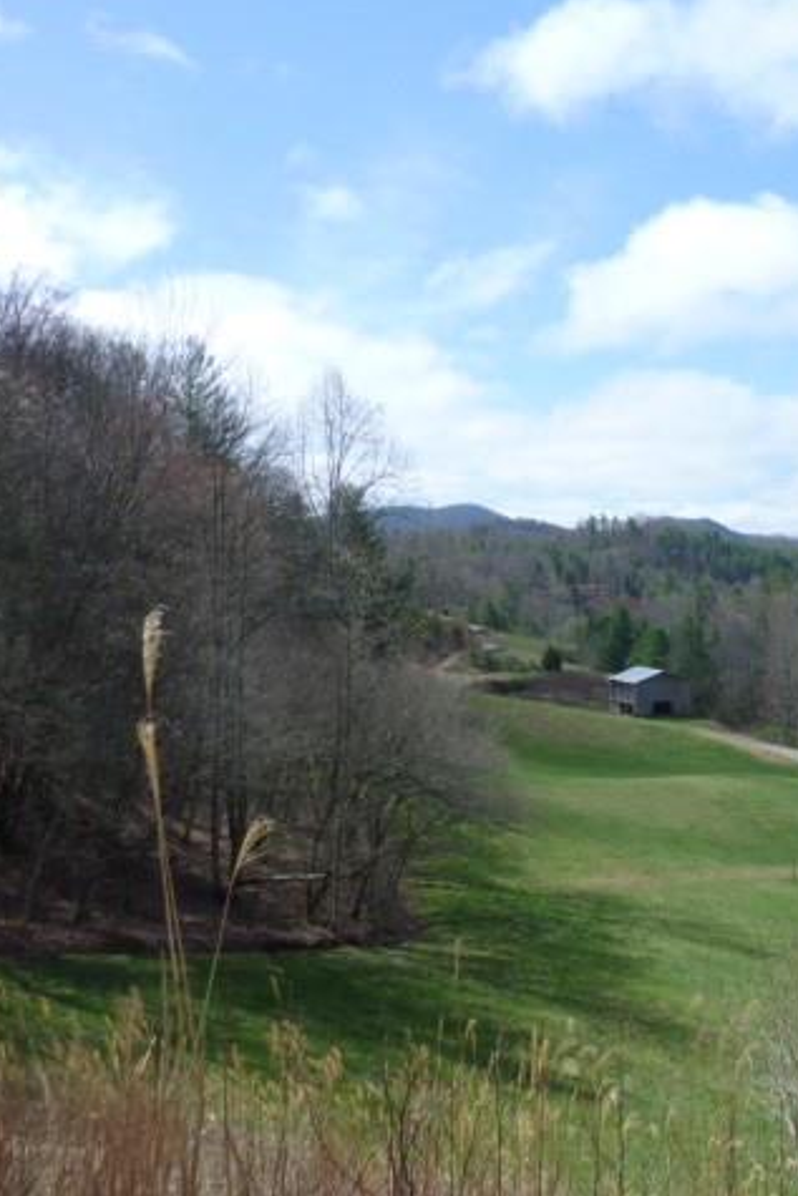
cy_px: 597
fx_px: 1163
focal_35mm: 35
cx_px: 670
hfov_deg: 36.2
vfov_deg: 54.4
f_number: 3.3
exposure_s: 1/800
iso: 80
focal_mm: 4.1
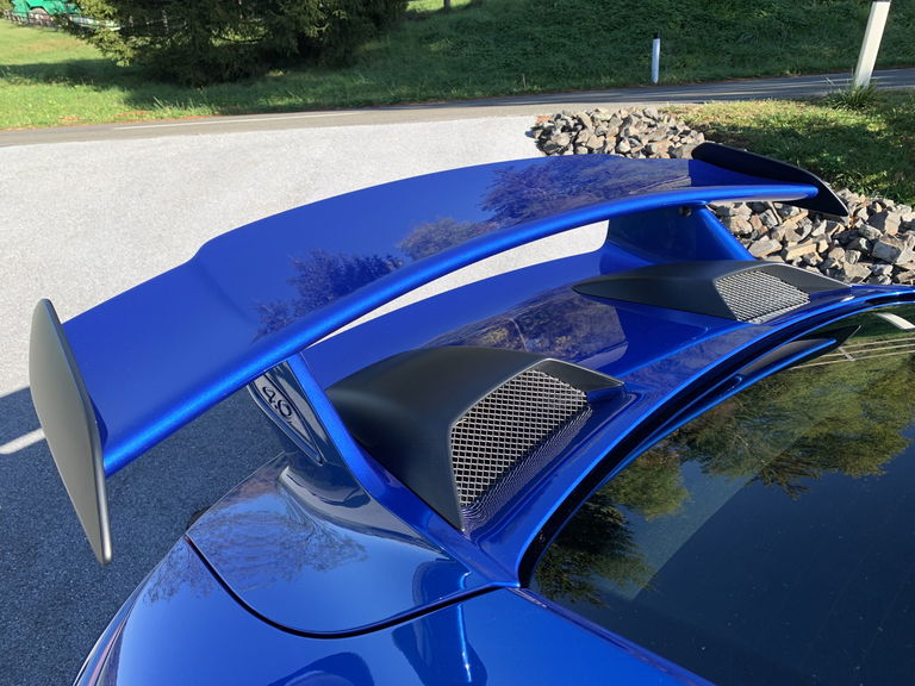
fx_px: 687
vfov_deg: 53.1
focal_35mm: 26
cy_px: 343
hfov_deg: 67.3
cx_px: 458
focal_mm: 4.25
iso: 25
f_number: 1.8
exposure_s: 1/529
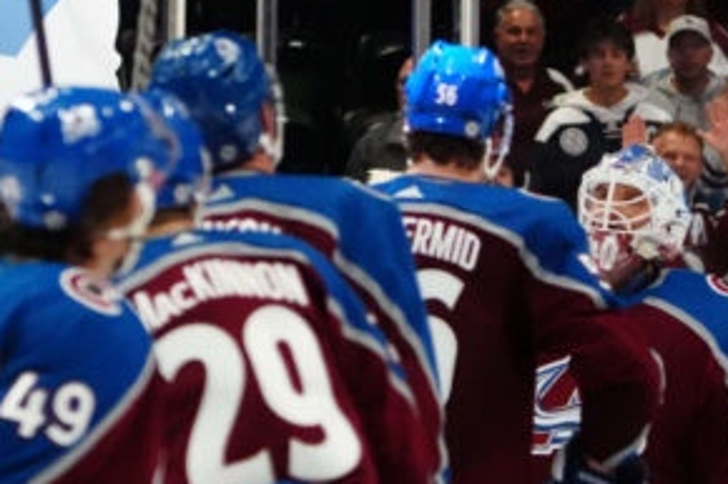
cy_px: -144
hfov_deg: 2.7
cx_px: 120
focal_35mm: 777
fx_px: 15703
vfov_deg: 1.8
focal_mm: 220
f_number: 5.6
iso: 12800
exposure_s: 1/2000
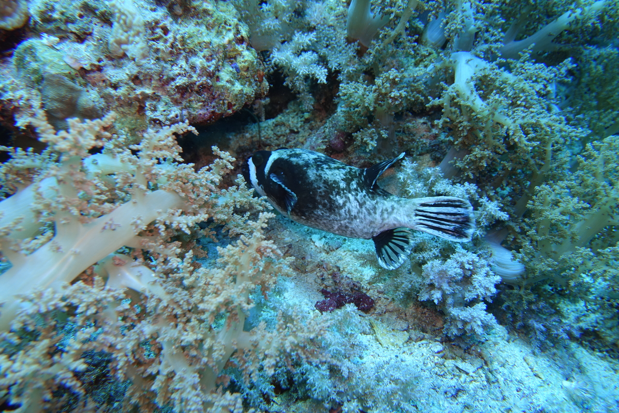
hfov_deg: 73.8
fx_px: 413
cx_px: 310
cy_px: 206
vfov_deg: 53.1
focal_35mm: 24
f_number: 4
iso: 125
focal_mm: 8.8
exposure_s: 1/100
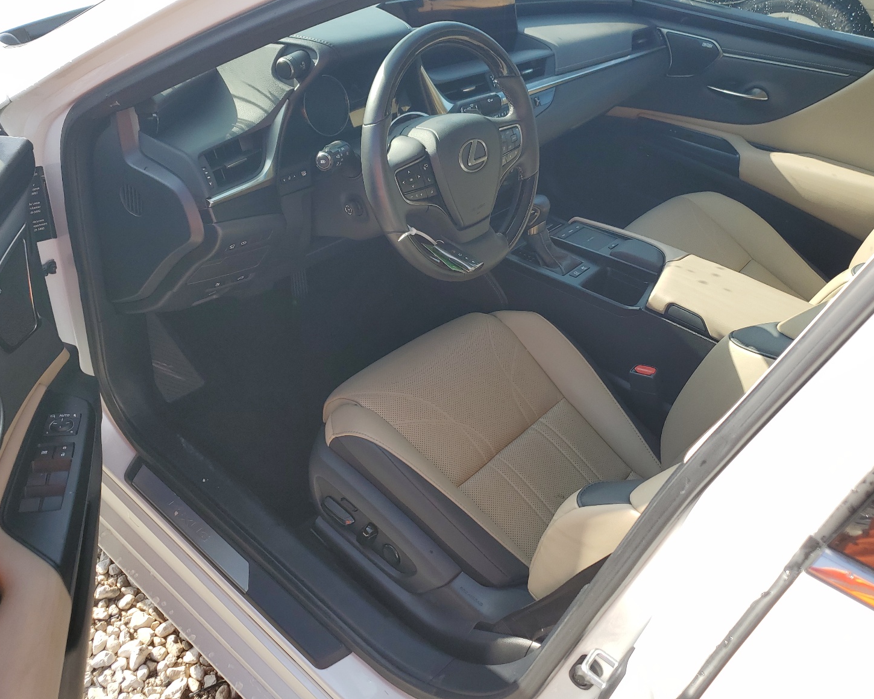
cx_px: 415
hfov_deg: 62.2
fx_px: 724
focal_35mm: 28
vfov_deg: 51.5
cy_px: 345
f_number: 1.5
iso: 50
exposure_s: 1/714
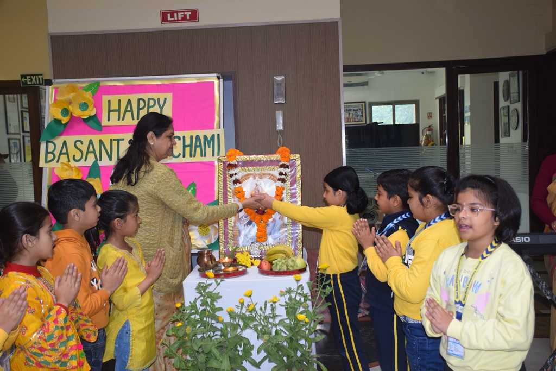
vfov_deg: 34.2
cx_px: 278
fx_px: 602
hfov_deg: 49.5
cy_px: 186
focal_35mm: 39
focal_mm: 26
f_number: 5
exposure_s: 1/100
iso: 800
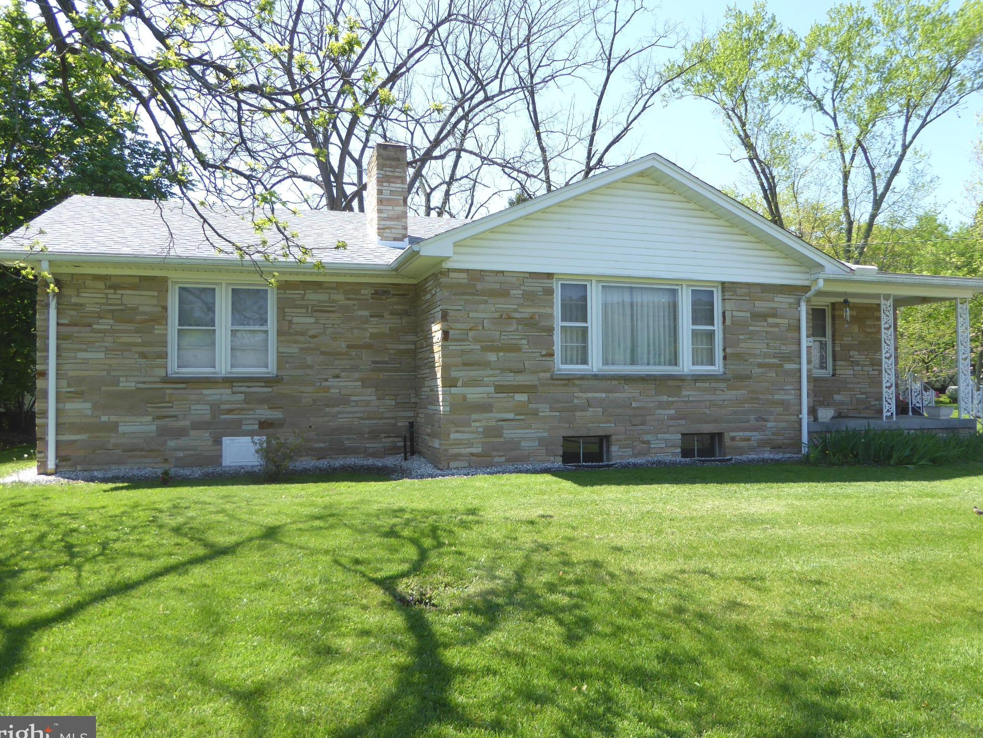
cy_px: 373
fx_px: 710
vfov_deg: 54.9
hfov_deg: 69.4
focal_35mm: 25
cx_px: 483
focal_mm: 4.3
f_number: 3.3
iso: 100
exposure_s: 1/500
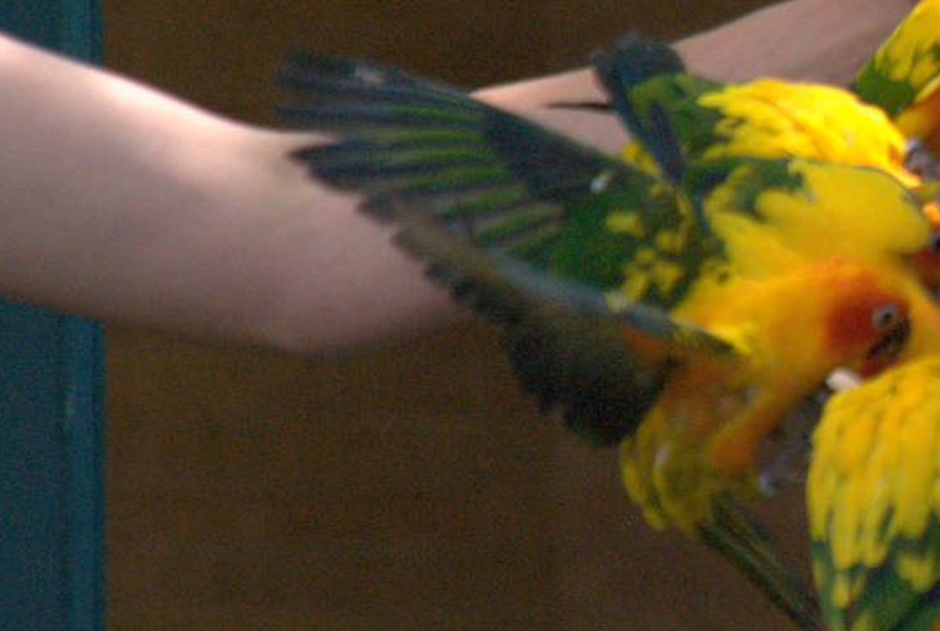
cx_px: 1174
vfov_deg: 1.1
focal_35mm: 1202
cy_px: 215
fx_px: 31444
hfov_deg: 1.7
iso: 1600
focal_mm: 280
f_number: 9
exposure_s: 1/400
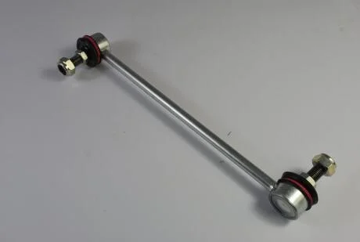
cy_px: 121
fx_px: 391
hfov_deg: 49.5
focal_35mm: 39
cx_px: 180
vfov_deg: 34.4
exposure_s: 1/40
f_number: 9
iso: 100
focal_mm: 26
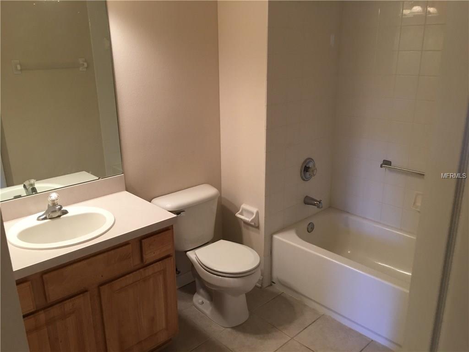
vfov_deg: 48.2
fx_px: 393
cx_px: 234
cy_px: 176
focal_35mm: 29
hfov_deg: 61.7
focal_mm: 4.15
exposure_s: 1/15
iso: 50
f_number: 2.2
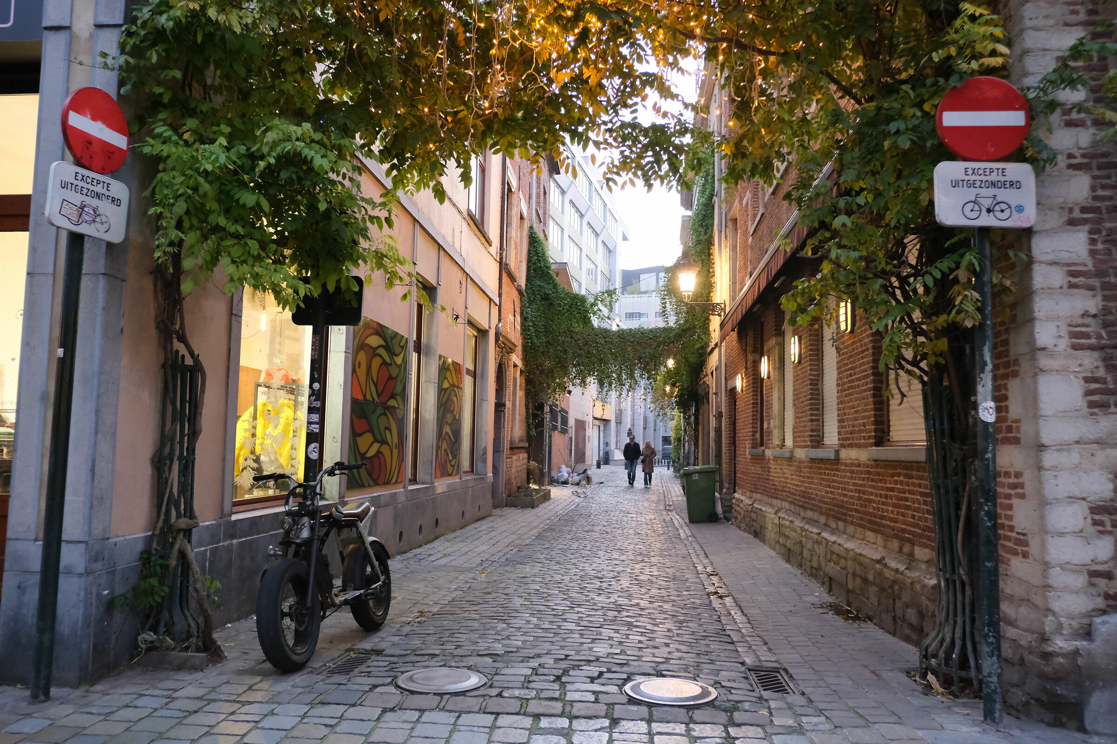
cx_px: 558
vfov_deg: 47.9
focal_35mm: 27
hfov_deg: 67.4
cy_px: 372
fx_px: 838
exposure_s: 1/125
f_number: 3.2
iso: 3200
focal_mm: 18
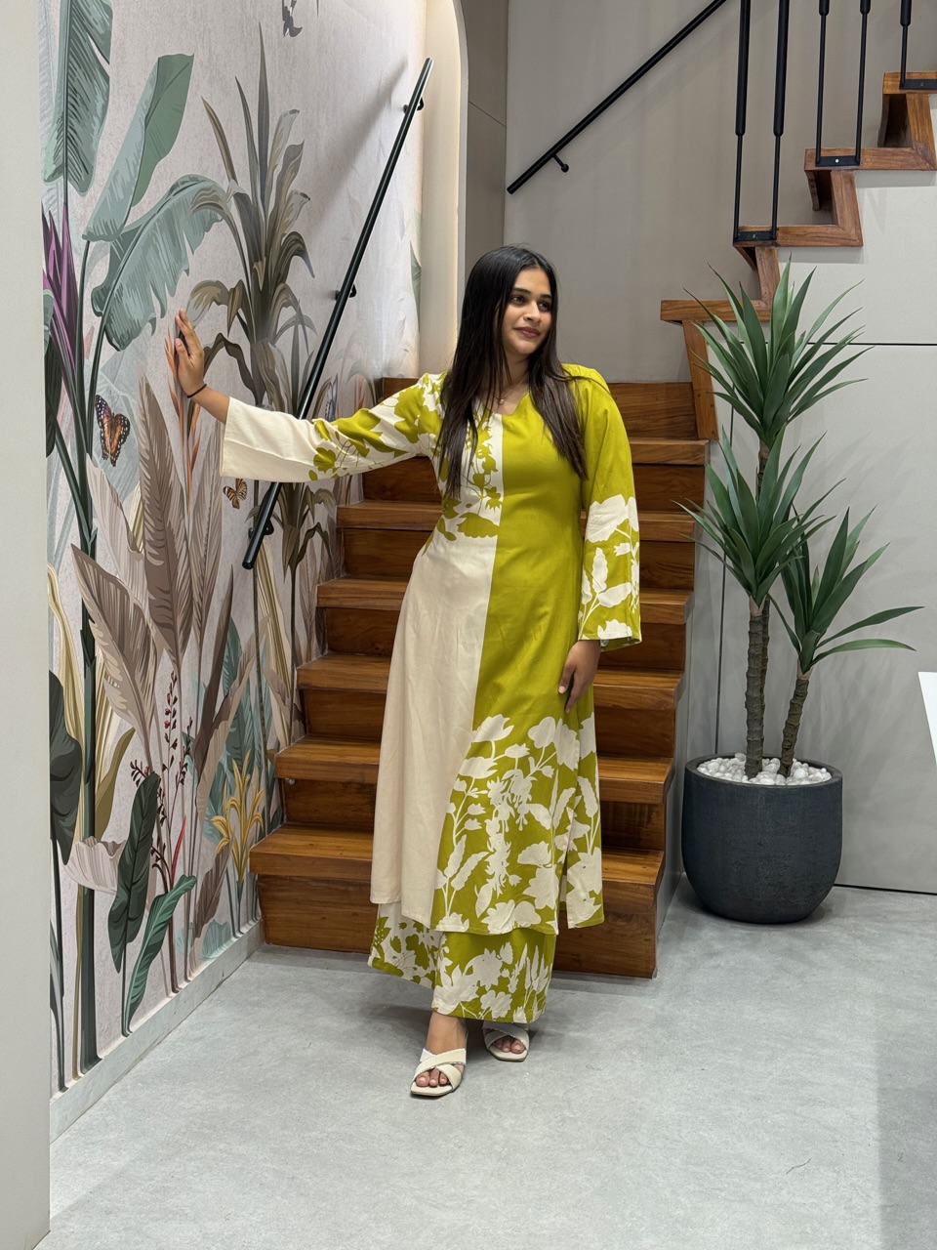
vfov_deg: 39.7
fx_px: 1732
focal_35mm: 48
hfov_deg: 30.3
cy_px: 625
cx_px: 468
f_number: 1.78
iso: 80
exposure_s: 1/349
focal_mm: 6.76
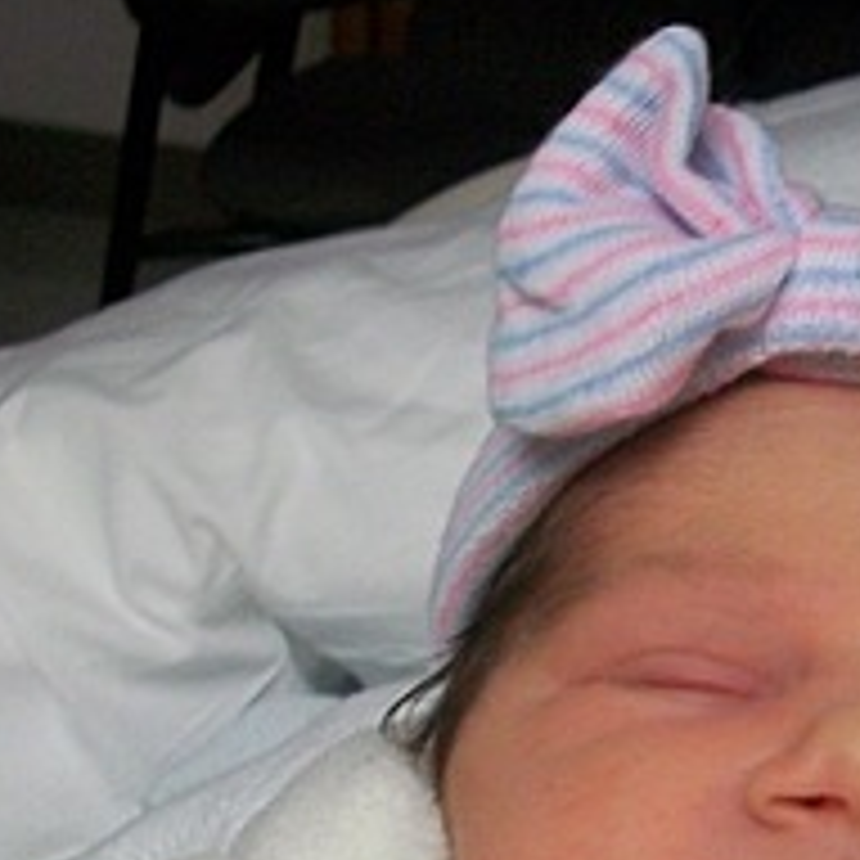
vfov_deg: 17.9
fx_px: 2670
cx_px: 1036
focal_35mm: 95
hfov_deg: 17.4
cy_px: 846
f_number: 2.8
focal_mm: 5.7
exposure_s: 1/10
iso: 160
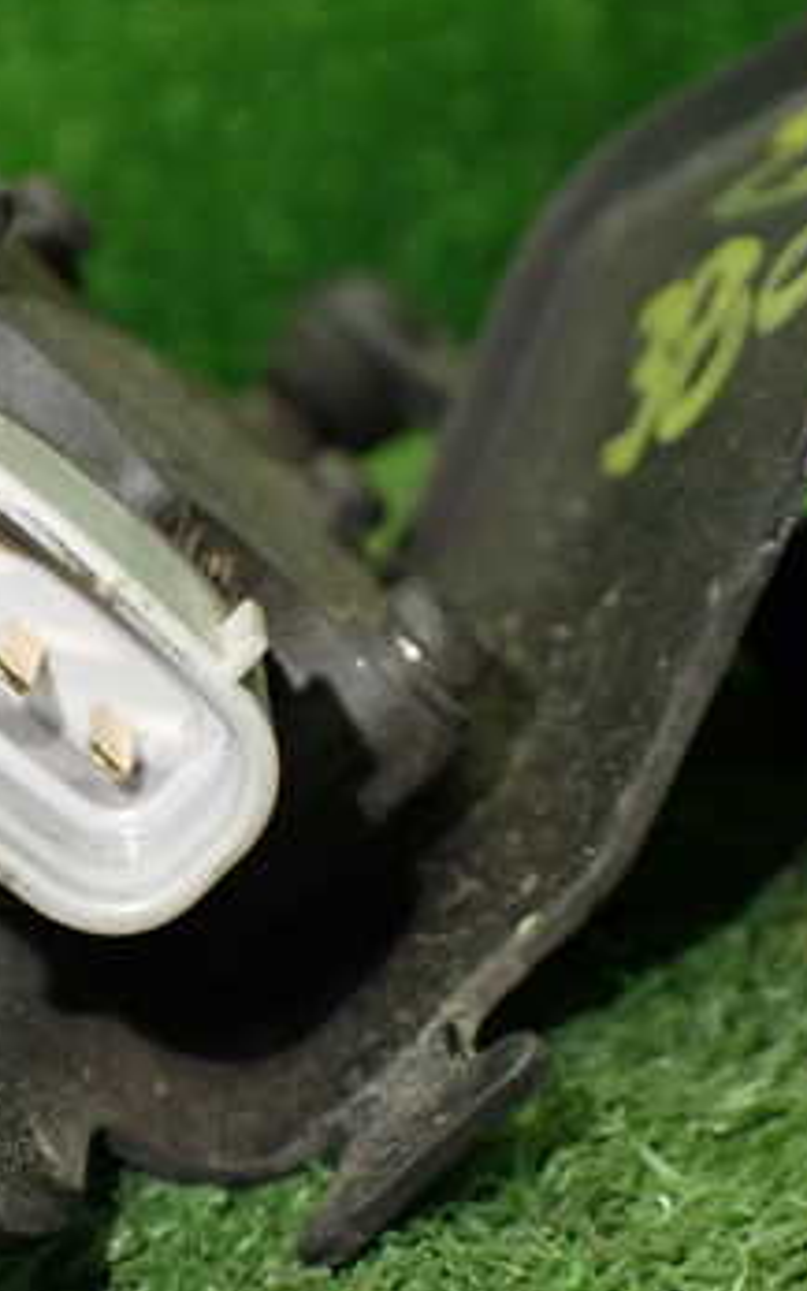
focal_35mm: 55
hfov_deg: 22.9
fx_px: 1935
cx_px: 74
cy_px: 789
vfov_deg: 36.7
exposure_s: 1/125
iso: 500
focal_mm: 5.4
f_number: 2.3
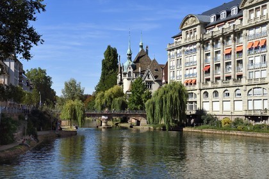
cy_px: 90
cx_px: 134
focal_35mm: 62
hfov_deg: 32.4
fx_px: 463
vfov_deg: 21.9
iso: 200
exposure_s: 1/250
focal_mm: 62
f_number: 13
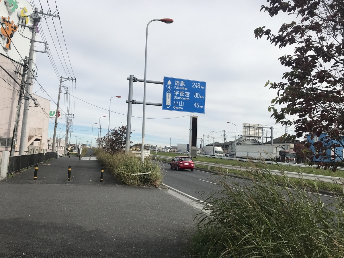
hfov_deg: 63.4
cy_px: 129
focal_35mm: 28
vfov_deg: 49.7
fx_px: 278
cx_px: 172
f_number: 1.8
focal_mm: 3.99
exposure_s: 1/3300
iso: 20
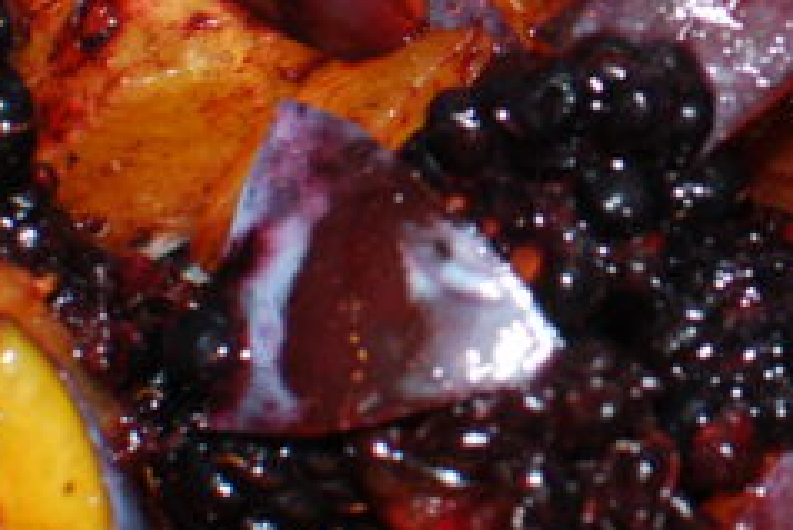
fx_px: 4984
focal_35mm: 226
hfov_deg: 9.0
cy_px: -175
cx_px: 990
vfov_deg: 6.0
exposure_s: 1/125
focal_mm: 35
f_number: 5.6
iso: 400
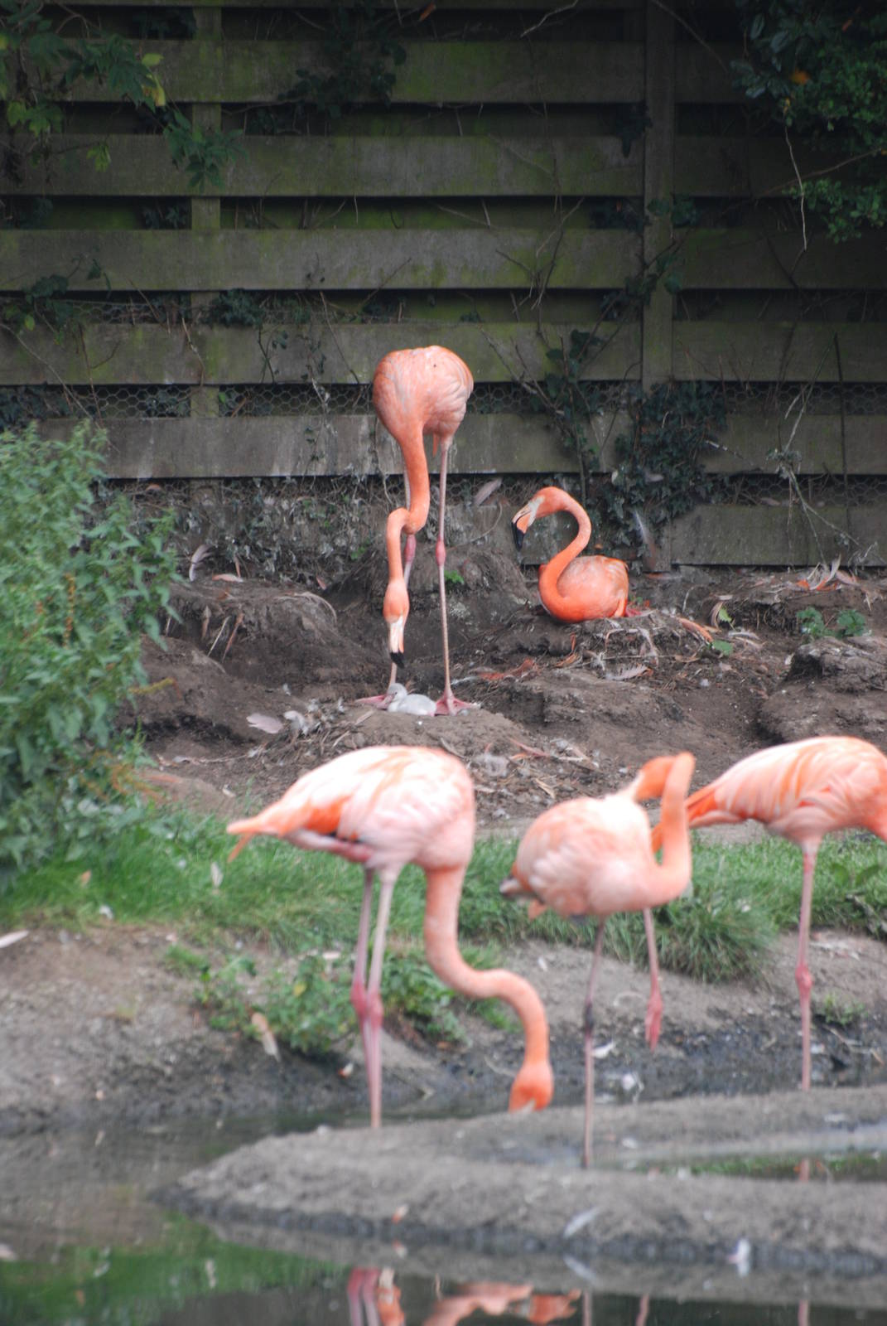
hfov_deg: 3.1
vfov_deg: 4.6
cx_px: 444
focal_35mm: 450
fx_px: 16583
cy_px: 663
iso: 400
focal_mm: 300
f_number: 5.6
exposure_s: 1/320
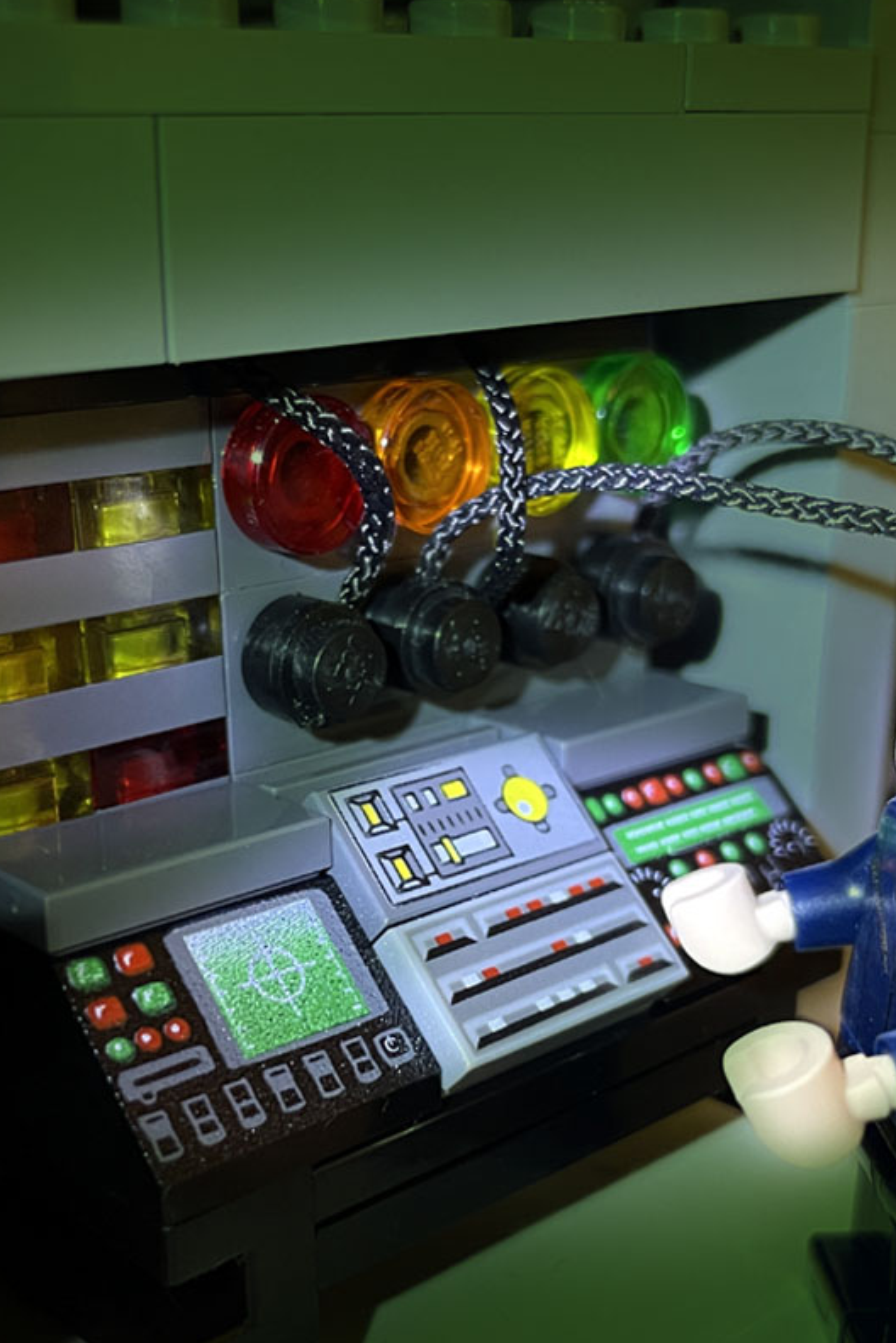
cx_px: 292
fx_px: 1529
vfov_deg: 47.3
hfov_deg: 32.4
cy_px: 727
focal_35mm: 41
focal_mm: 4.2
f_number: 1.6
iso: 320
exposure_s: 1/50
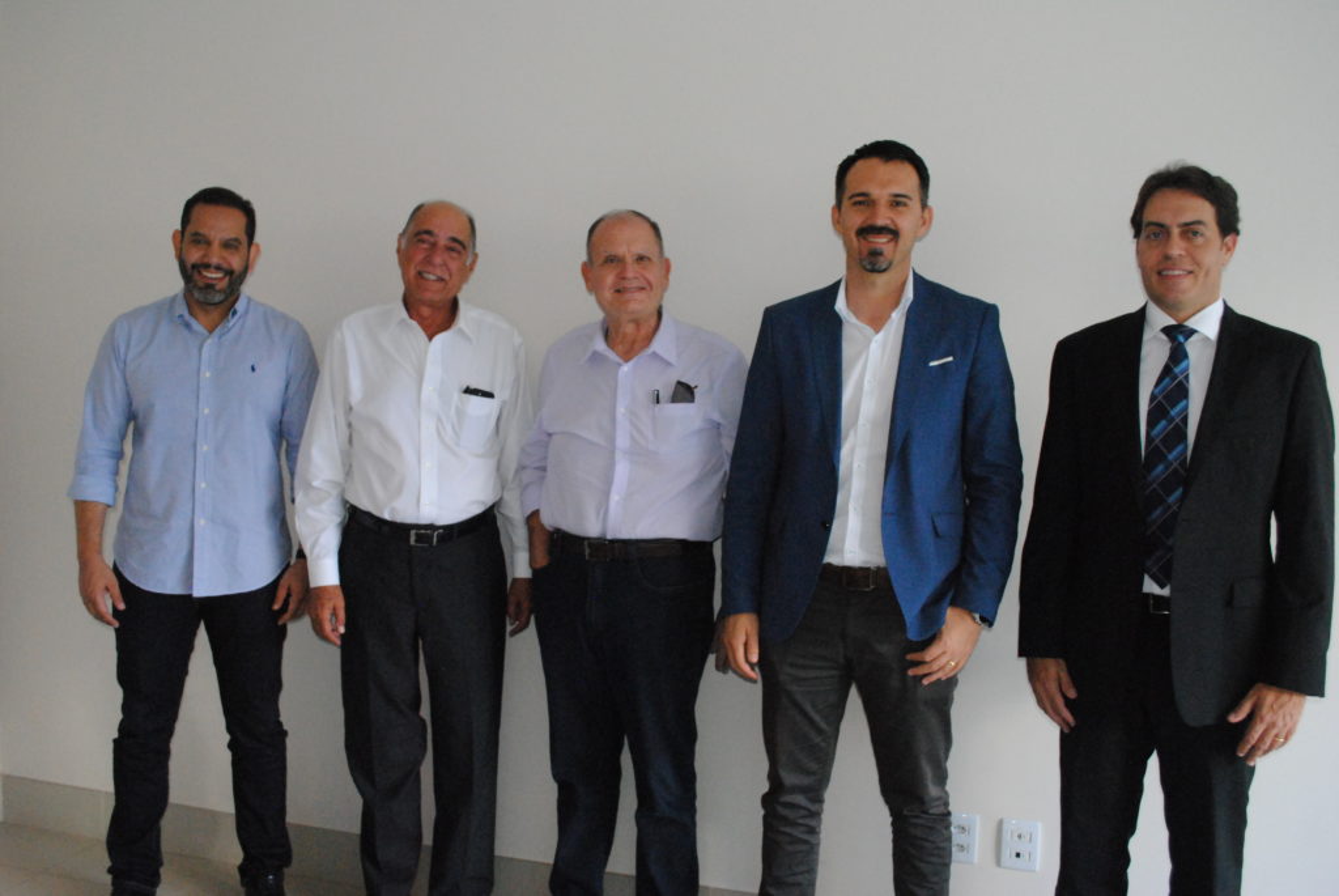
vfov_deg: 40.1
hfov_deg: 57.2
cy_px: 448
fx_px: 1229
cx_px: 670
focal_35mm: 33
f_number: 5.6
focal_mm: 22
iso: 1600
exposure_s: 1/60
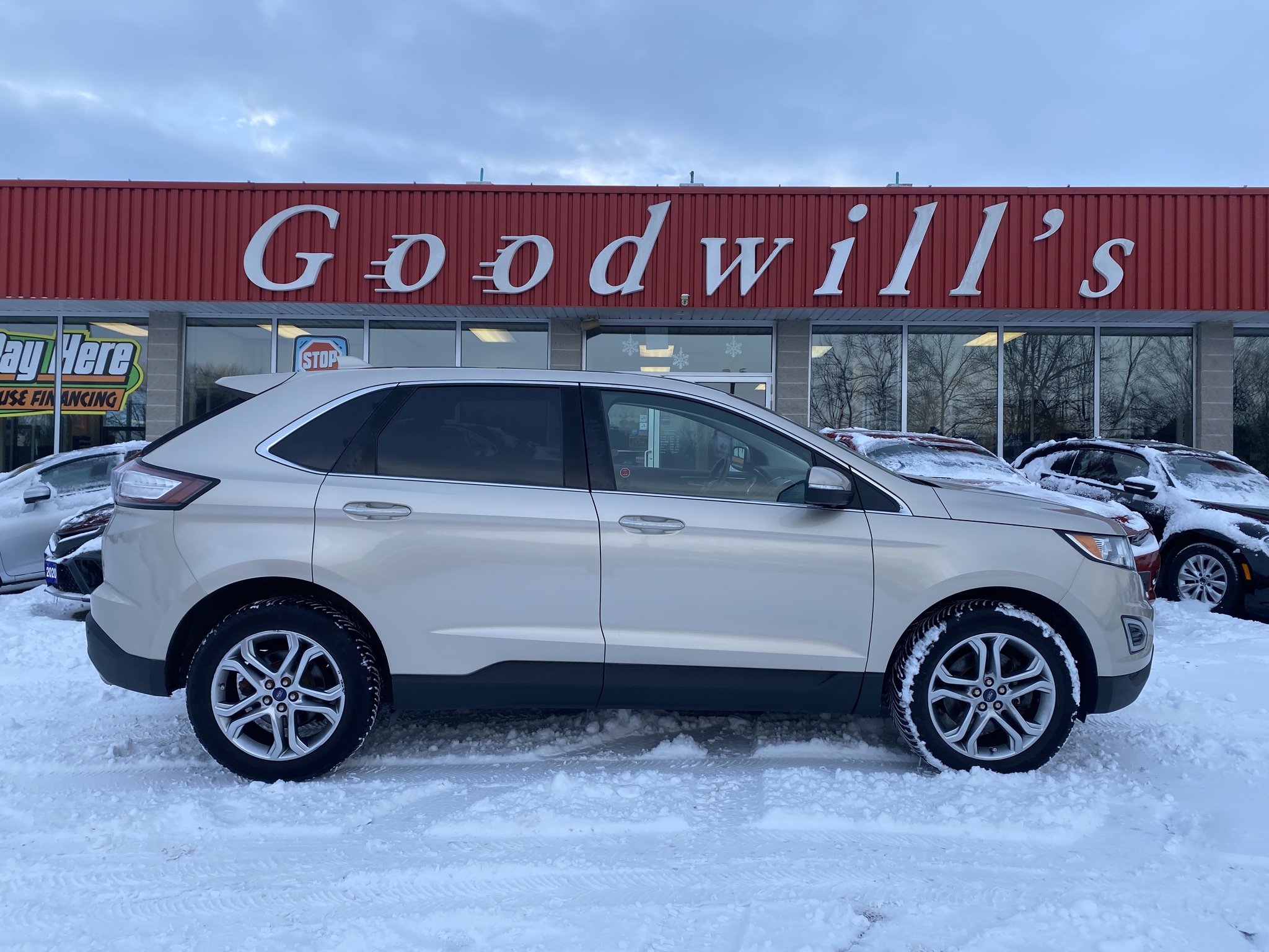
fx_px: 953
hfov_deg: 67.3
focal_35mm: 26
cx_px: 634
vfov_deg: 53.1
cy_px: 476
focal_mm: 4.25
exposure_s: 1/733
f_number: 1.8
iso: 32
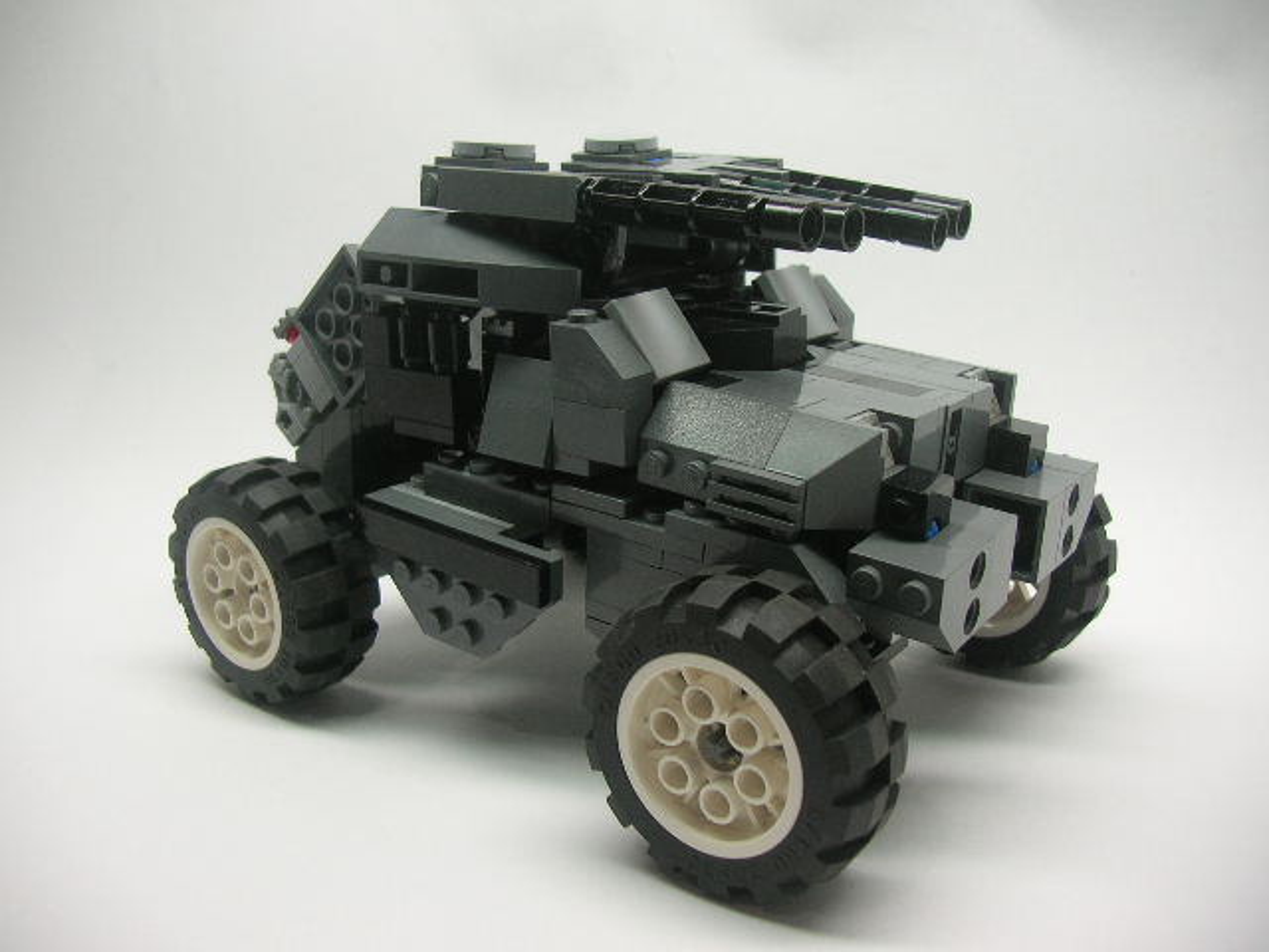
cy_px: 476
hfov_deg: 52.6
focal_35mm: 35
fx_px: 1283
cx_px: 634
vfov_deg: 40.7
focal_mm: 5.8
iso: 50
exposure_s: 1/28.4
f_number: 2.8
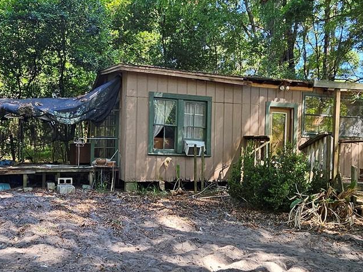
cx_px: 154
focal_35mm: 33
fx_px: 346
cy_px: 148
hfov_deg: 55.1
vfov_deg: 42.9
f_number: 2.2
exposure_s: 1/120
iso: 32
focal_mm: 1.74
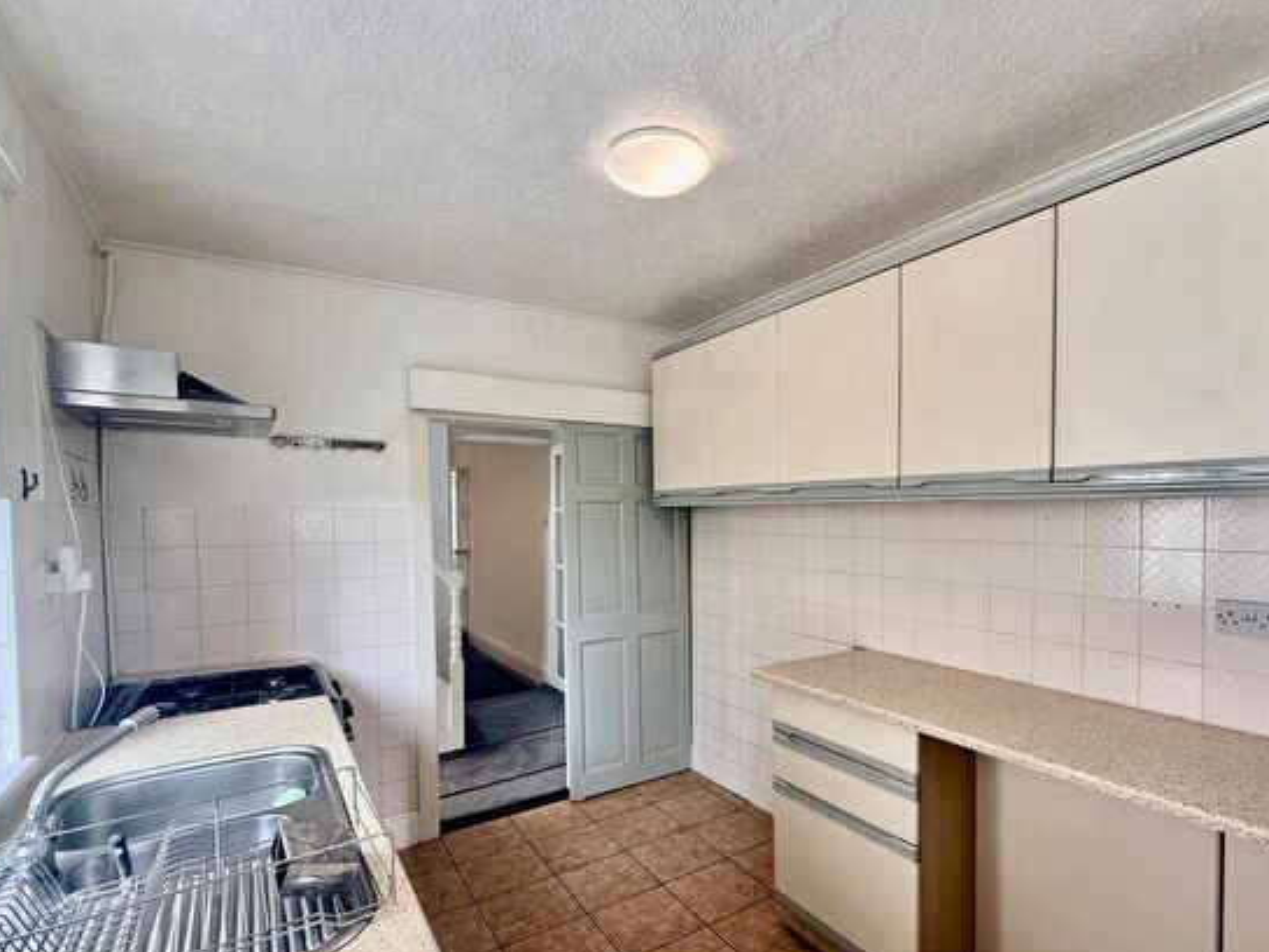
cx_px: 711
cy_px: 536
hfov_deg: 87.3
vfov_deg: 71.3
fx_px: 660
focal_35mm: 18
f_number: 2.2
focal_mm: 2.22
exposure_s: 1/99
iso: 100
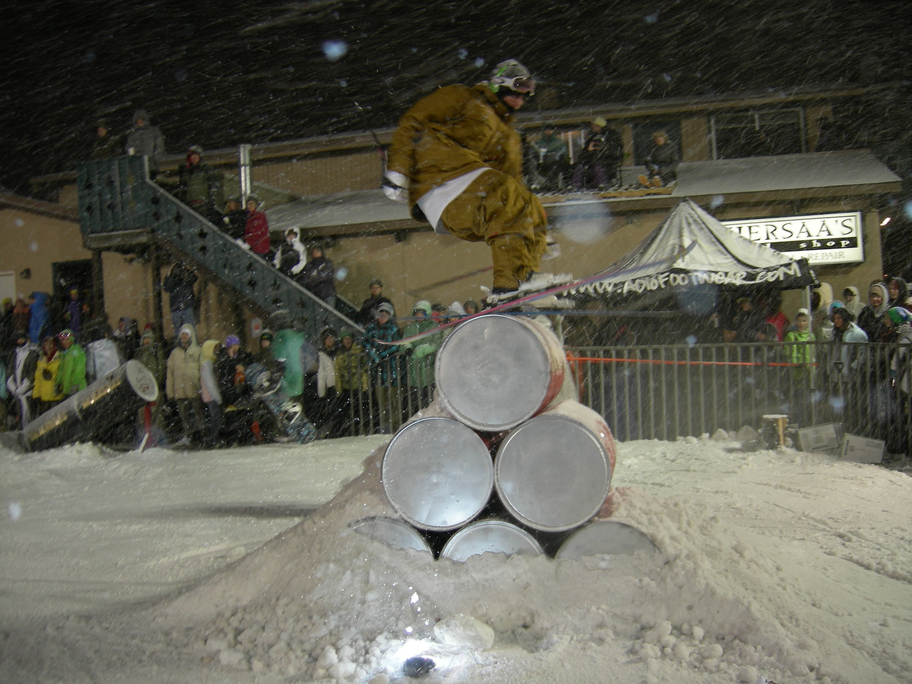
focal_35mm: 36
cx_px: 456
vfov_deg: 39.7
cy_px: 342
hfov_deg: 51.4
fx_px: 948
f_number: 2.7
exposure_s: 1/30
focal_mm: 7.5
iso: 64
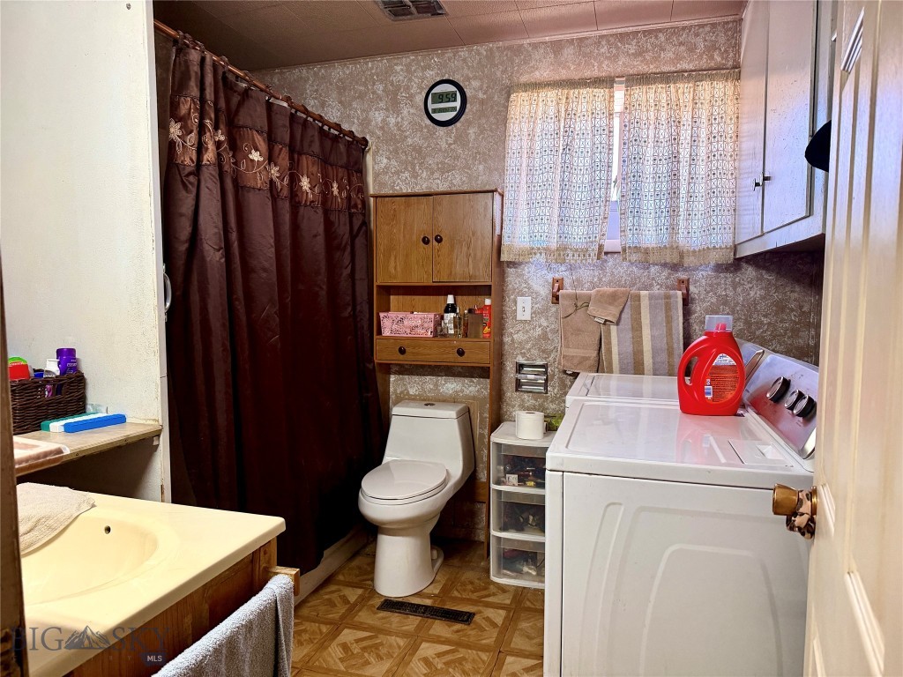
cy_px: 338
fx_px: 626
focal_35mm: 24
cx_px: 452
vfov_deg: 56.8
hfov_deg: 71.6
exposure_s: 1/60
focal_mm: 6.76
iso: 400
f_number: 1.78
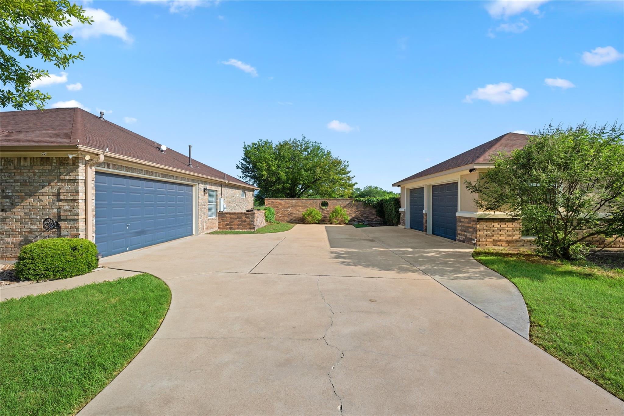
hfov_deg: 104.3
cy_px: 208
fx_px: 243
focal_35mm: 14
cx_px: 312
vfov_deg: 81.2
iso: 250
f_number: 8
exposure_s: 1/500
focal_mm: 14
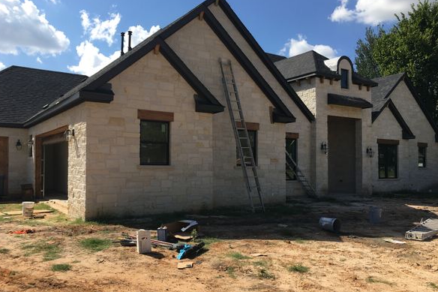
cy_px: 159
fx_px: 377
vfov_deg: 42.3
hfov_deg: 60.3
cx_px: 214
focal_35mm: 31
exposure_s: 1/1570
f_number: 2.2
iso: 25
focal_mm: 4.15
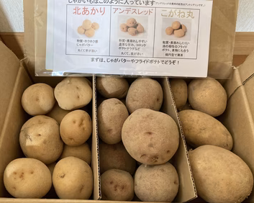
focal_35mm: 31
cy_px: 102
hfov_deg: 57.2
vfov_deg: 47.1
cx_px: 119
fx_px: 233
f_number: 1.8
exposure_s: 1/60
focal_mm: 3.99
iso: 160
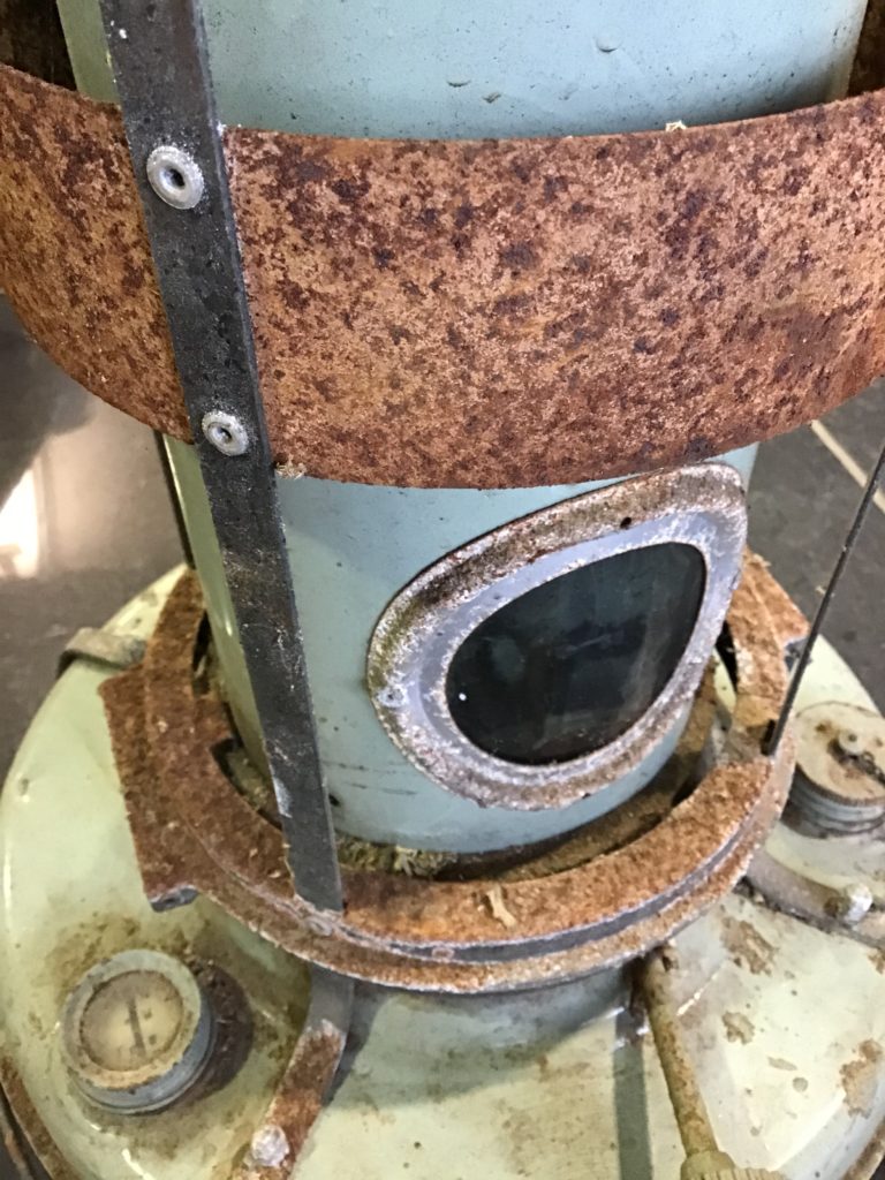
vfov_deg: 58.4
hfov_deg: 45.4
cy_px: 590
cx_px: 442
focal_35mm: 31
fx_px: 1057
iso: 200
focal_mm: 3.3
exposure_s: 1/17
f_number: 2.4
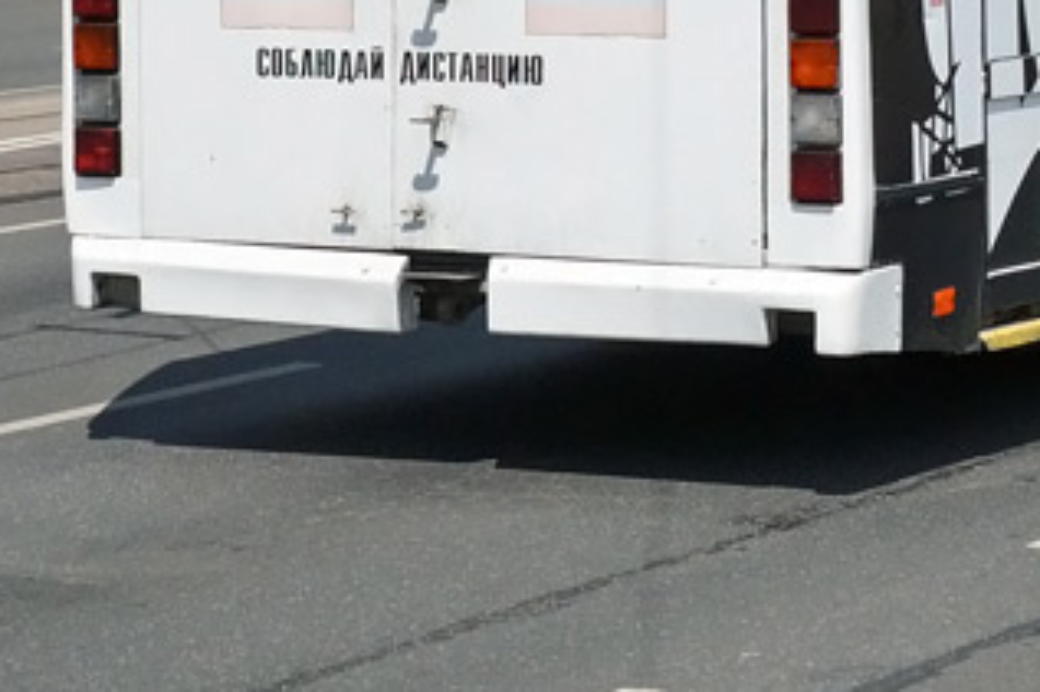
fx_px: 4591
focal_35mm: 159
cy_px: -502
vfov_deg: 8.3
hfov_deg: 12.8
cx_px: 899
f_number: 7.1
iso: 200
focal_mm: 28
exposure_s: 1/2000
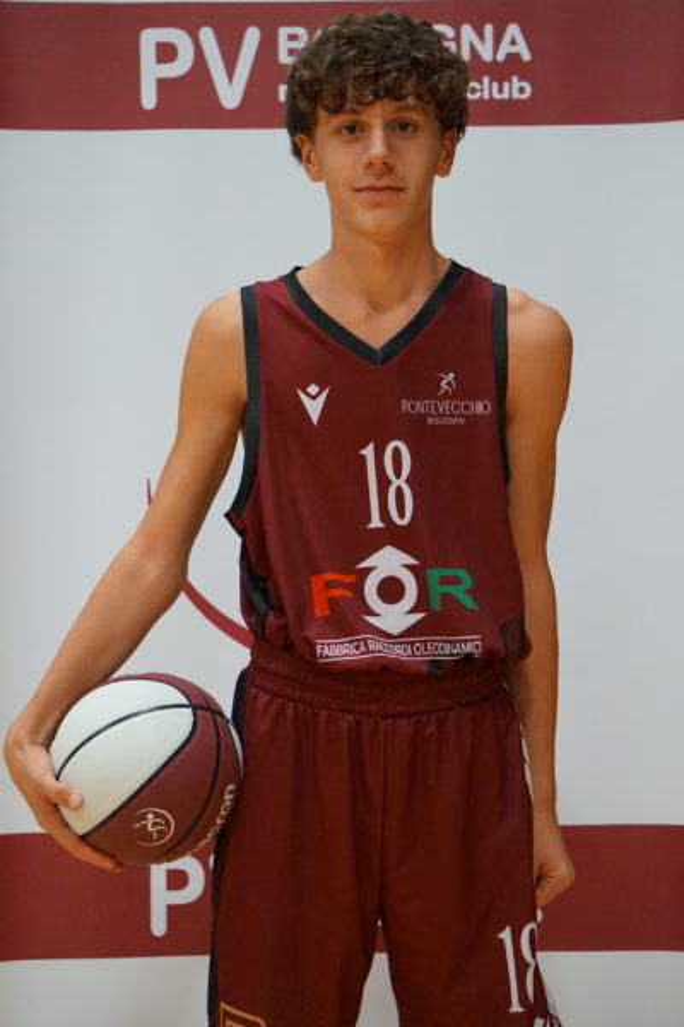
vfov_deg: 24.6
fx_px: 2351
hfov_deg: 16.6
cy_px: 514
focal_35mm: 82
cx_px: 342
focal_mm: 55
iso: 3200
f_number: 4.5
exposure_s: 1/125
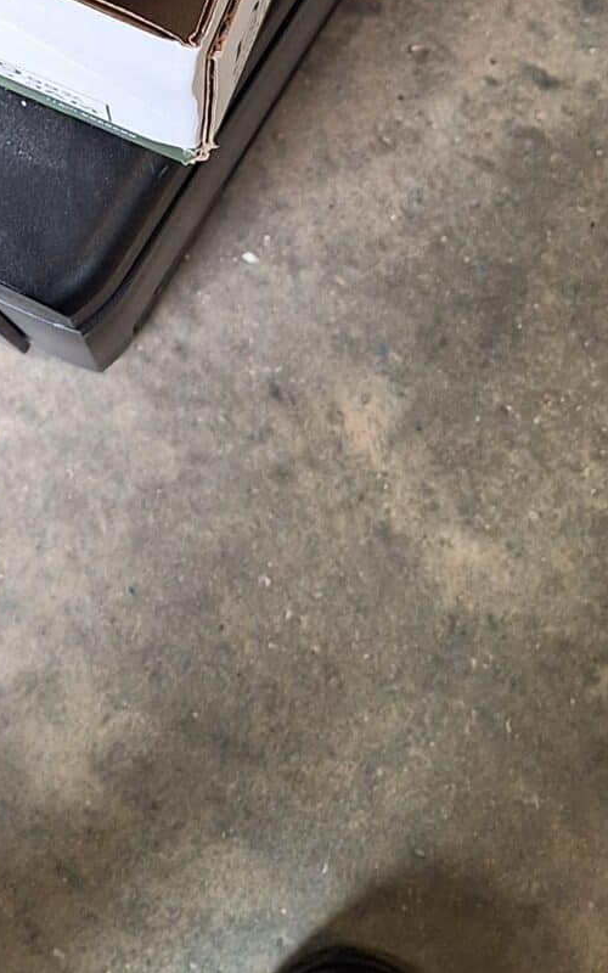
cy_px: -163
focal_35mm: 78
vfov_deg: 24.3
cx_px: -72
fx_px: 2068
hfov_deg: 16.2
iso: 64
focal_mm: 5.54
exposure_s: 1/60
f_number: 1.8
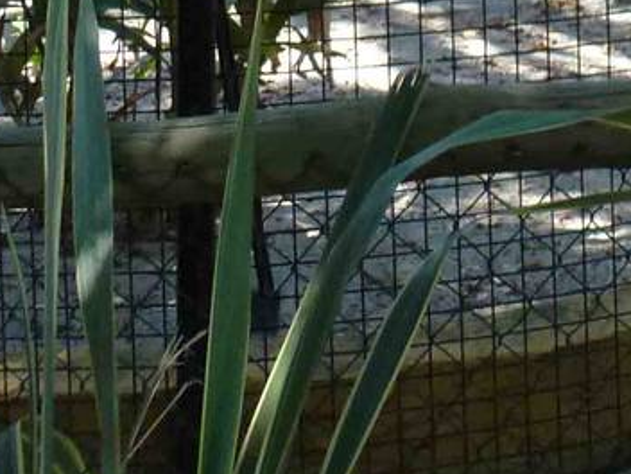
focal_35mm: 109
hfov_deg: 16.6
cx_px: 921
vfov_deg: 12.0
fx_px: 1987
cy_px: -496
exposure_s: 1/250
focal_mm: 4.3
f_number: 3.5
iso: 250
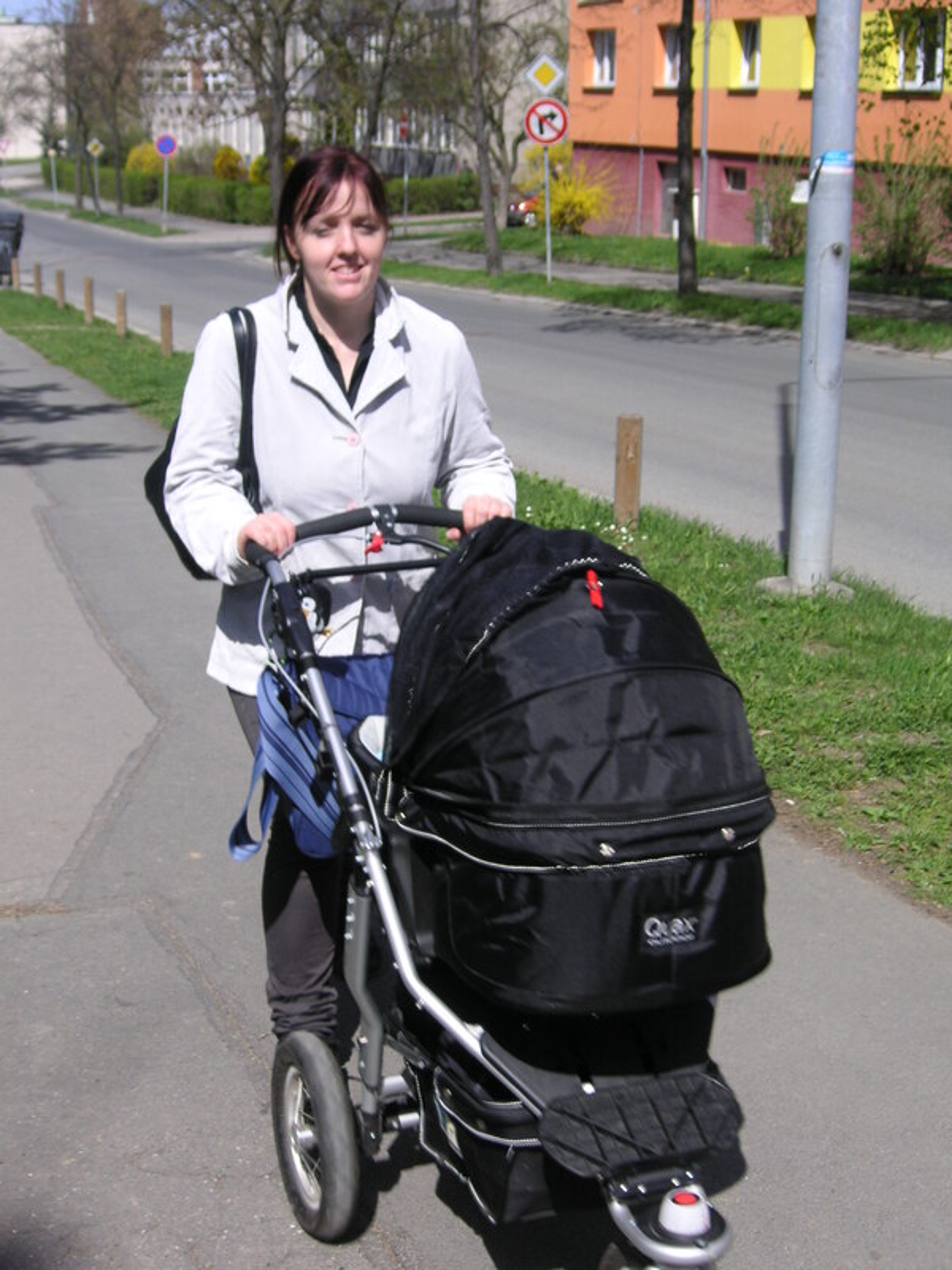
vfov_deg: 36.2
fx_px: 1943
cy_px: 635
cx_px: 476
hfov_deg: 27.5
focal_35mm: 53
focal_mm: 8.9
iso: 50
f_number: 9.5
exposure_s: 1/180
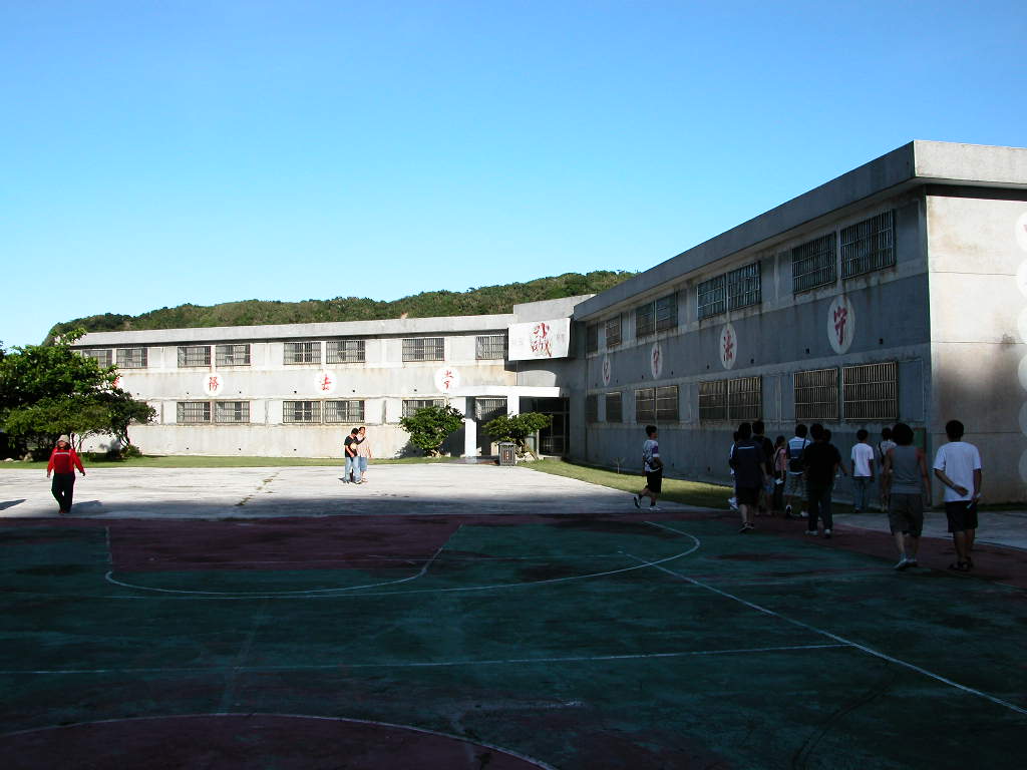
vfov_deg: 40.7
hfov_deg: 52.6
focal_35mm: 35
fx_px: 1038
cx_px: 514
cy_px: 385
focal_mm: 8.9
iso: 100
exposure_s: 1/259
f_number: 6.3
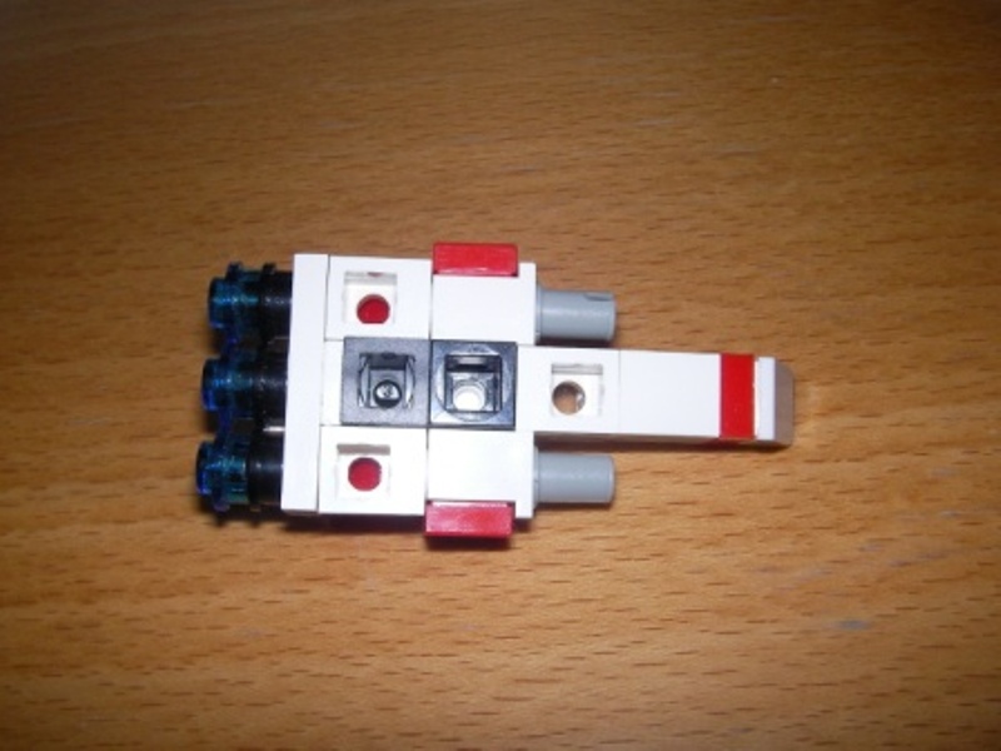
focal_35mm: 38
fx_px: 1099
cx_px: 500
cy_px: 376
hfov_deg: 49.0
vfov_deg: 37.7
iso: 100
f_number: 6.6
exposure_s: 1/30
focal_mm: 6.3
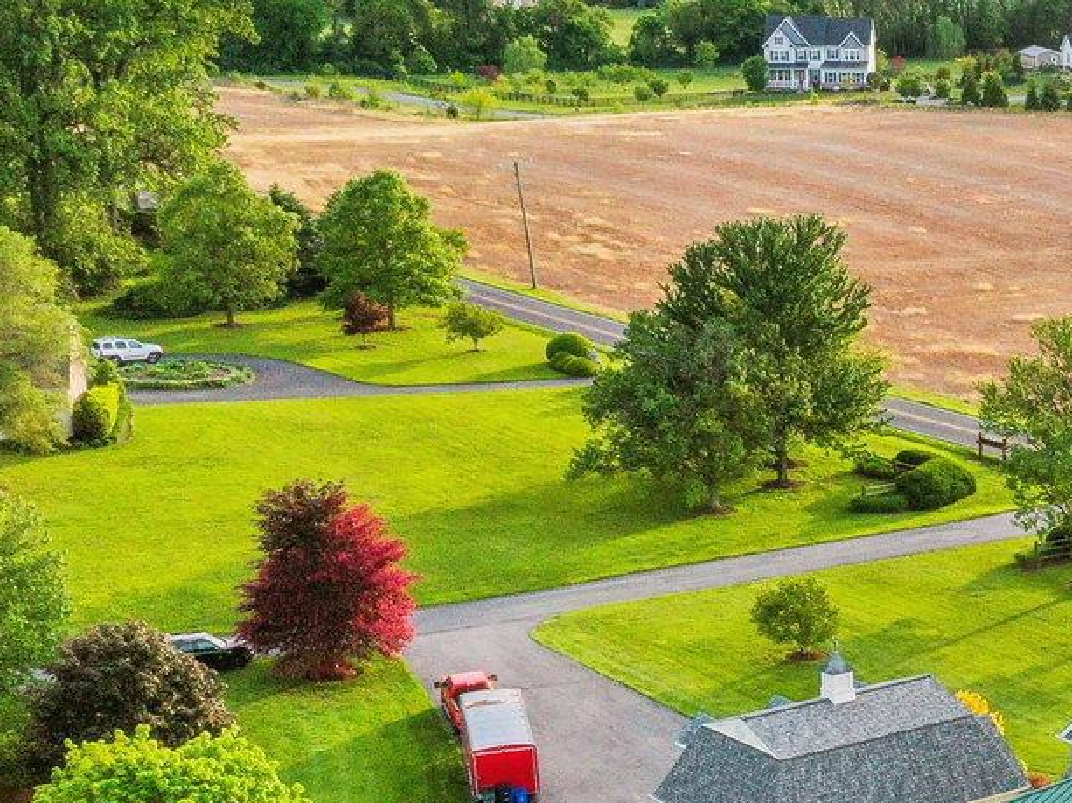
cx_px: 1338
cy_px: 634
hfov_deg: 20.2
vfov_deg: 16.3
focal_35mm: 90
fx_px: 2786
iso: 200
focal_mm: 10.3
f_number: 11
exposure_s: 1/80
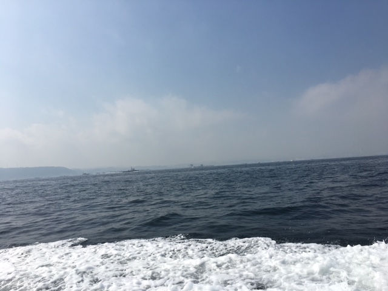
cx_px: 194
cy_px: 146
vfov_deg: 48.2
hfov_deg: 61.7
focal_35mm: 29
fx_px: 325
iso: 25
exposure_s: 1/3846
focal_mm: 4.15
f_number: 2.2
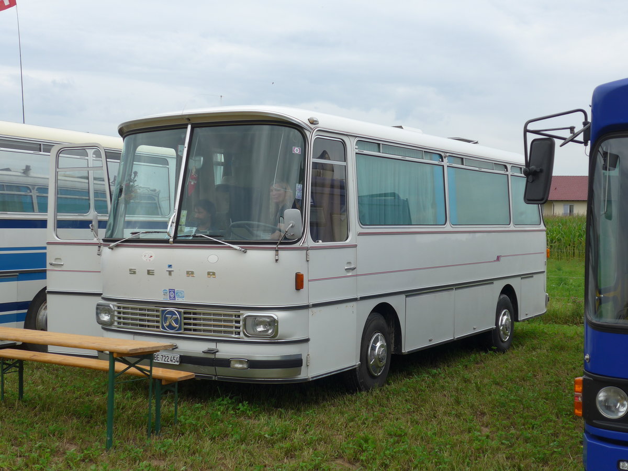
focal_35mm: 49
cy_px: 236
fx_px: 889
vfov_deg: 29.7
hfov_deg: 38.9
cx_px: 314
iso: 80
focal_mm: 10.1
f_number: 3.2
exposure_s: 1/400
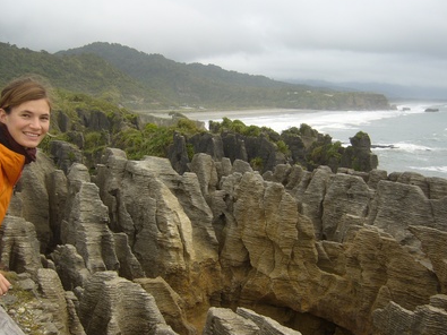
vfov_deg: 36.8
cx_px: 225
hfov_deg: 47.9
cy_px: 165
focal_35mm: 39
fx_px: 503
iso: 80
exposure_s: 1/60
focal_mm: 5.8
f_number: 2.8
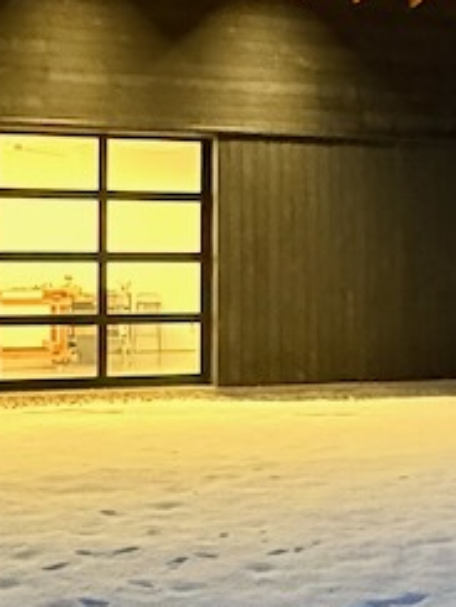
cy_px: 230
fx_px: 1281
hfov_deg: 19.8
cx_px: 399
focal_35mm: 73
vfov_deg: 26.6
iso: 1000
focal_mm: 2.22
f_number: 2.2
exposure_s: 1/40
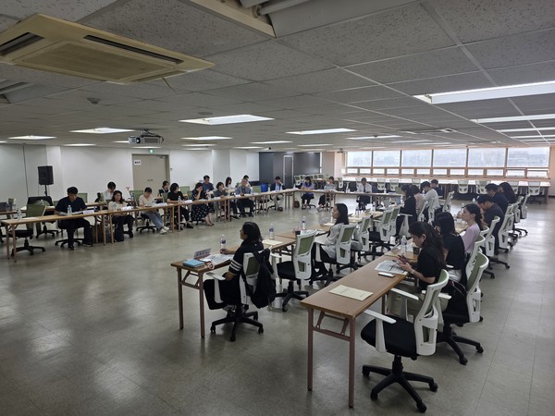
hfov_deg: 73.9
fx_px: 369
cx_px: 278
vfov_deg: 58.9
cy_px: 208
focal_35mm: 23
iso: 50
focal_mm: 6.25
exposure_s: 1/120
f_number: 1.7
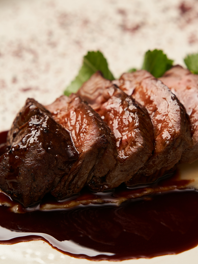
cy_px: 132
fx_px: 2204
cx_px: 132
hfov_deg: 5.1
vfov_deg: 6.9
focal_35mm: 289
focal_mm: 200
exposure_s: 1/125
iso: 100
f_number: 6.3
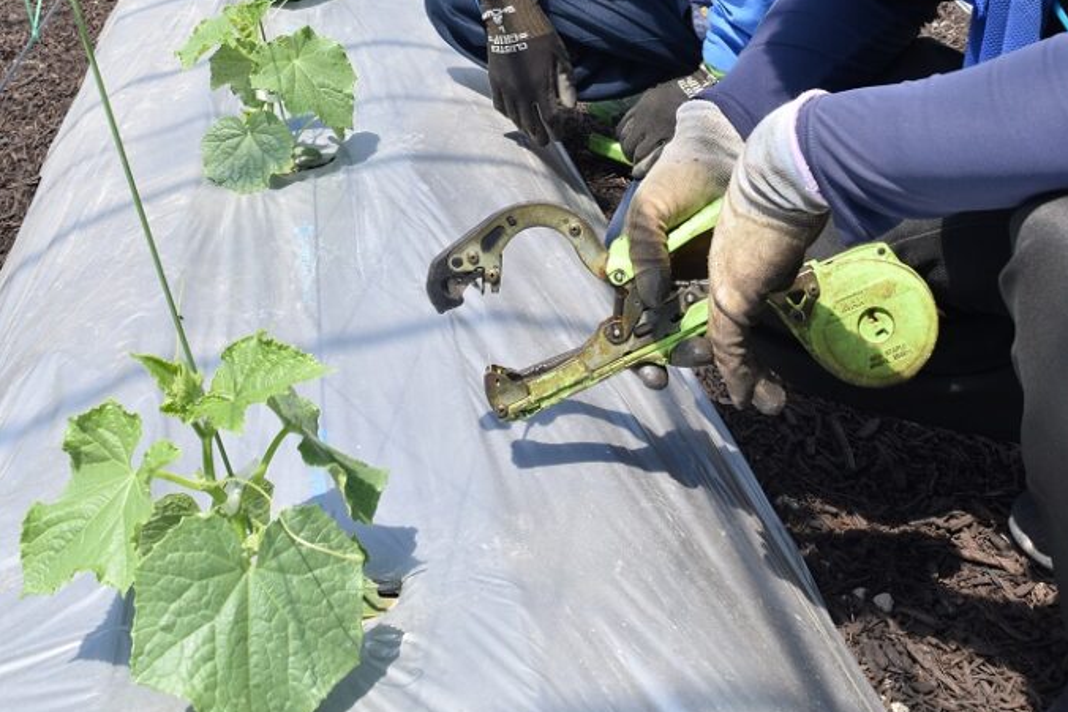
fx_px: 1484
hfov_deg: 39.6
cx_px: 538
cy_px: 0
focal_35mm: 50
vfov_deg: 25.7
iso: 250
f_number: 10
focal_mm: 22
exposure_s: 1/320
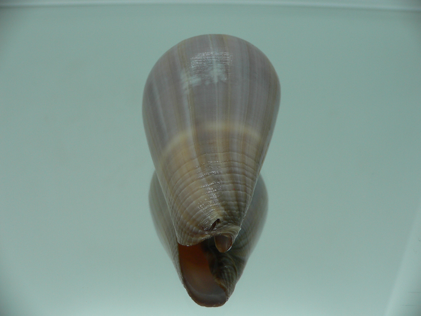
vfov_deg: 40.7
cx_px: 210
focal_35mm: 35
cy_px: 158
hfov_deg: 52.6
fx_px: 426
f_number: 2.8
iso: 80
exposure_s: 1/60
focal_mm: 4.6
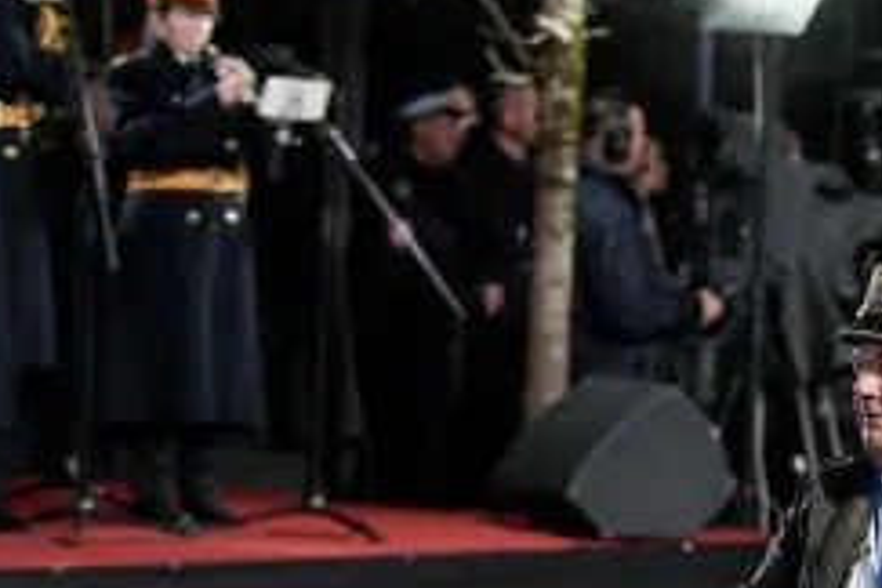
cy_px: 412
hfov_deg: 7.2
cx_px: 1361
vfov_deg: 4.9
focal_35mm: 281
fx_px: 6884
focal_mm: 90
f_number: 3.2
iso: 3200
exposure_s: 1/400
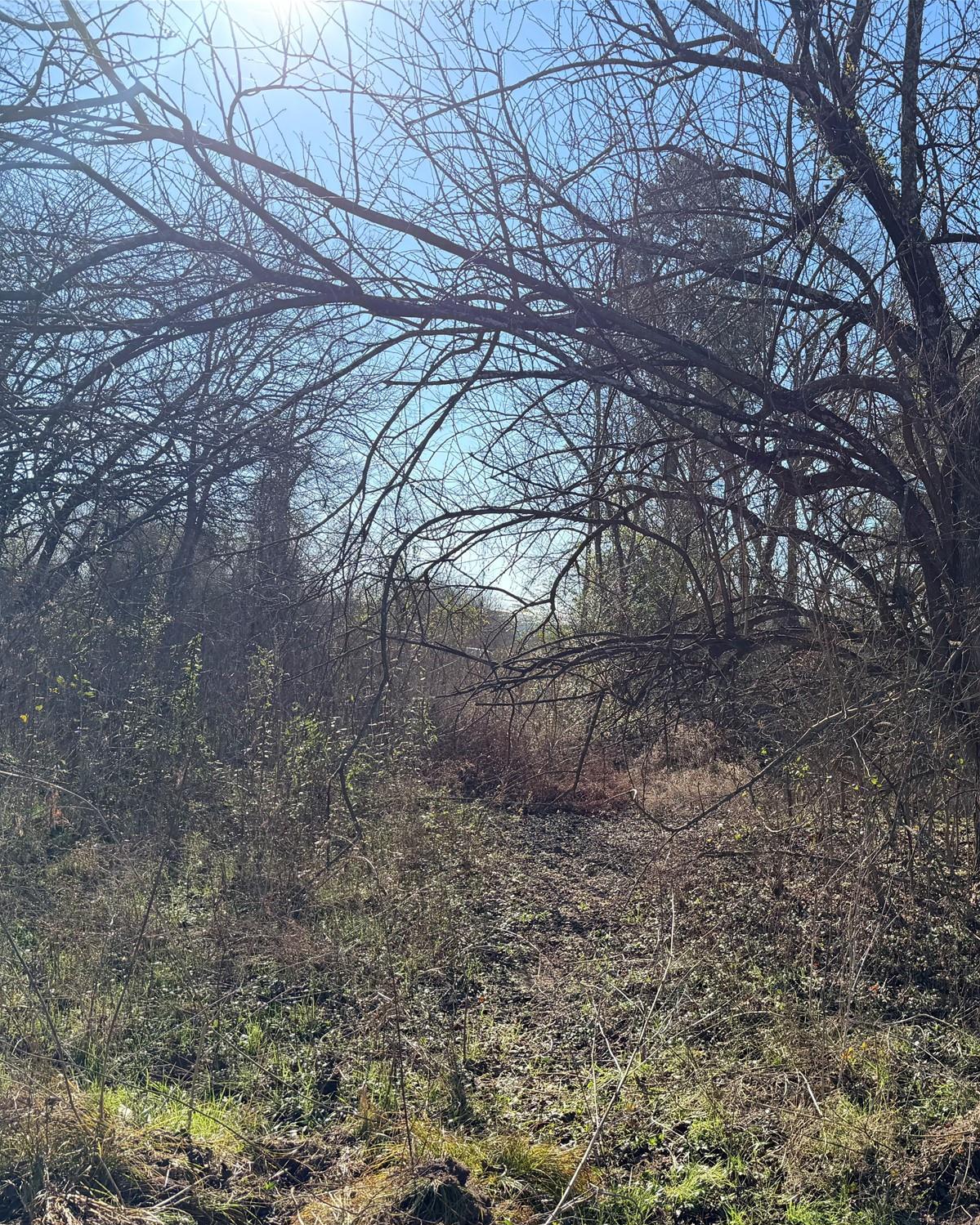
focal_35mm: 32
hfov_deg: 43.1
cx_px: 823
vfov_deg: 55.7
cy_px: 627
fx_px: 1160
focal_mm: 6.76
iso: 100
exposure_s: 1/2299
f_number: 1.78
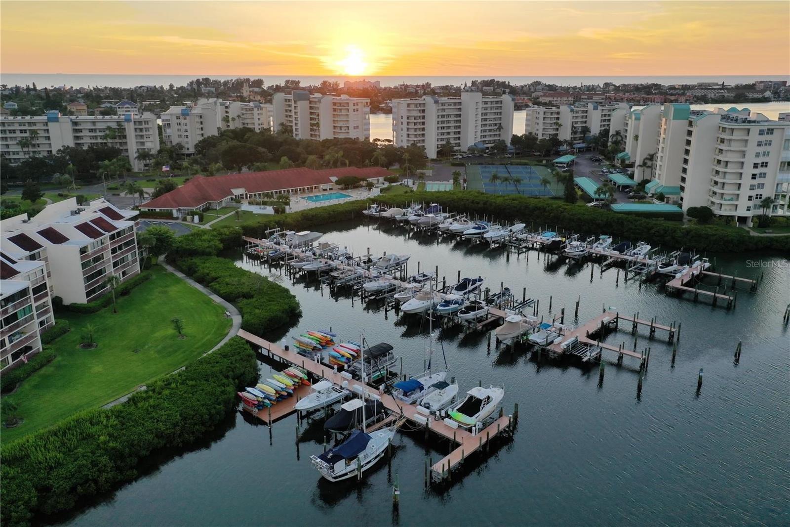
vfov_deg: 46.4
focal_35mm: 28
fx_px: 614
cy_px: 264
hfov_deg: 65.5
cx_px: 395
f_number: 4
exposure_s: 1/80
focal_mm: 10.26
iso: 100
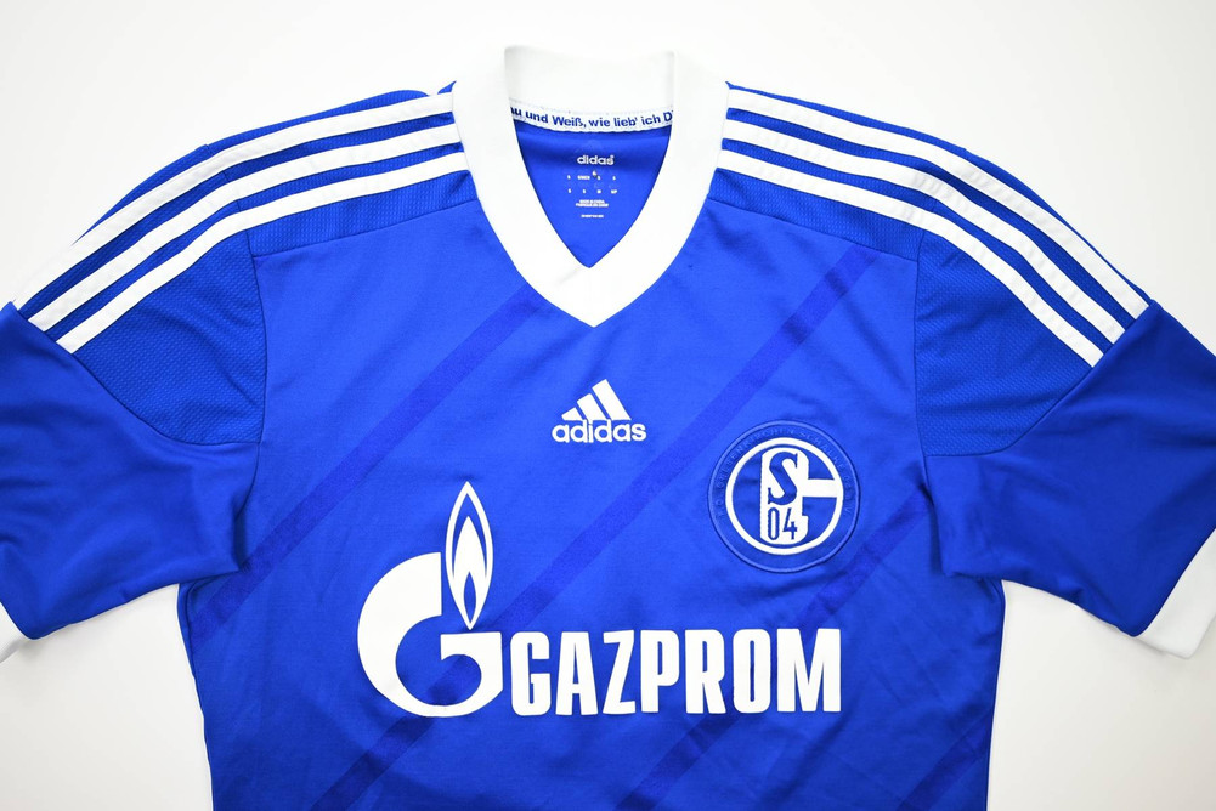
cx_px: 608
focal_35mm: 32
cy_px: 406
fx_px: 1098
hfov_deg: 57.9
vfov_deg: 40.6
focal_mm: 32.5
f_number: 4.8
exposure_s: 1/180
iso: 400
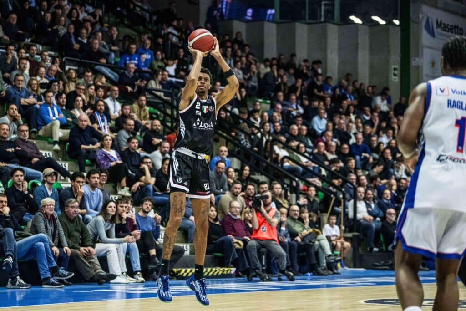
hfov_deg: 22.6
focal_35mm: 90
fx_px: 1165
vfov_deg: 15.2
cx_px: 233
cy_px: 156
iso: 5000
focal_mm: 90
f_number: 2.8
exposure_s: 1/1000
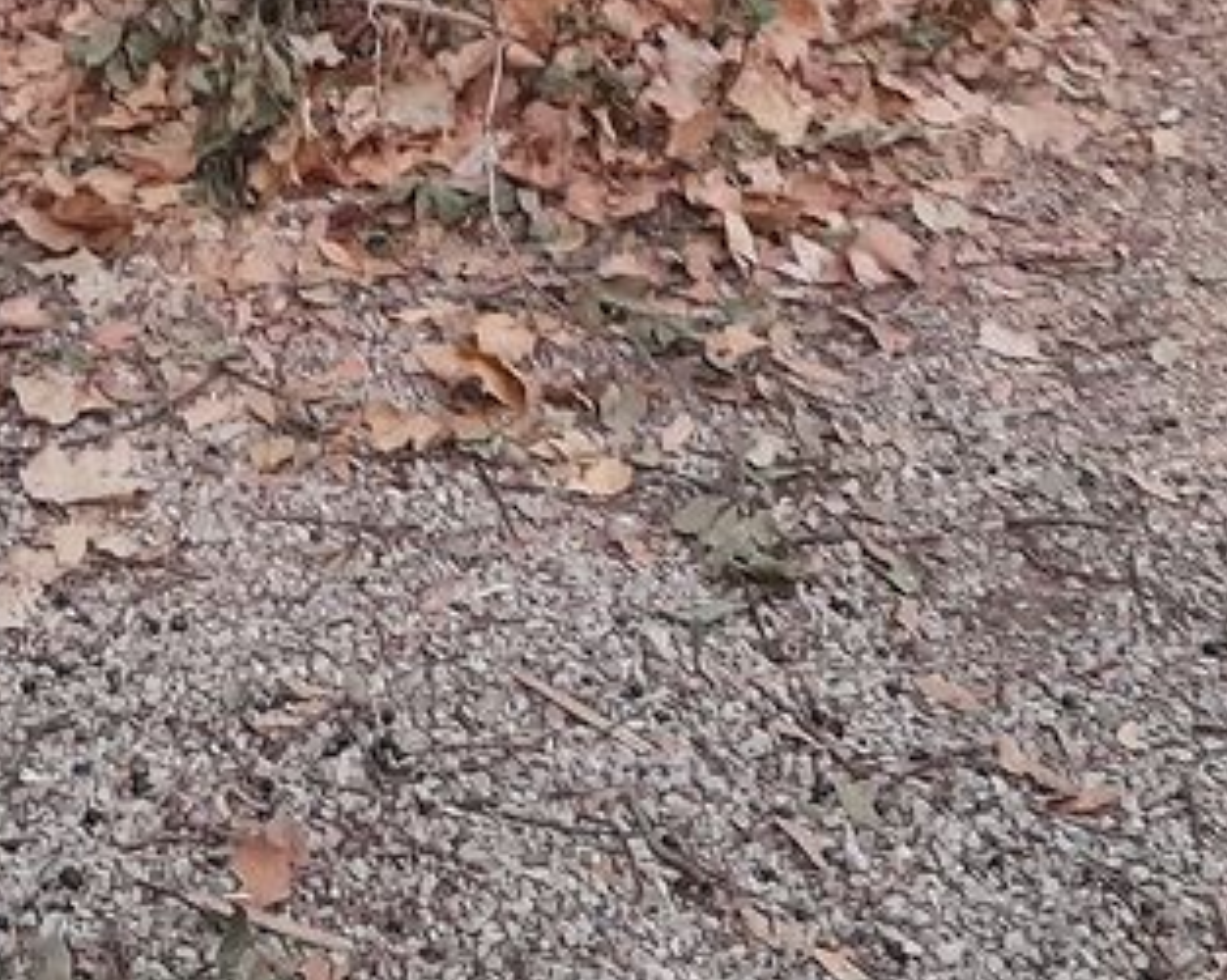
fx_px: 2831
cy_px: -365
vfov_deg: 18.1
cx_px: 337
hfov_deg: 24.2
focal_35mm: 78
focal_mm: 4.6
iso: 400
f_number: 2
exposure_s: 1/50
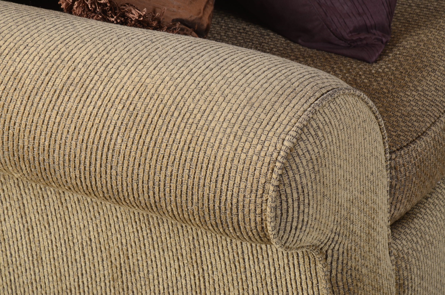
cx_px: 222
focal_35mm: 158
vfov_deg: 8.7
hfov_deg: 13.1
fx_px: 1943
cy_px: 148
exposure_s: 1/160
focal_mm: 105
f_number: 10
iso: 160
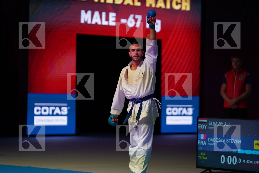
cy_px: 86
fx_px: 1079
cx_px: 130
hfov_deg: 13.7
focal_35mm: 150
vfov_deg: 9.1
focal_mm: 150
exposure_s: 1/1000
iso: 2000
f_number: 2.8
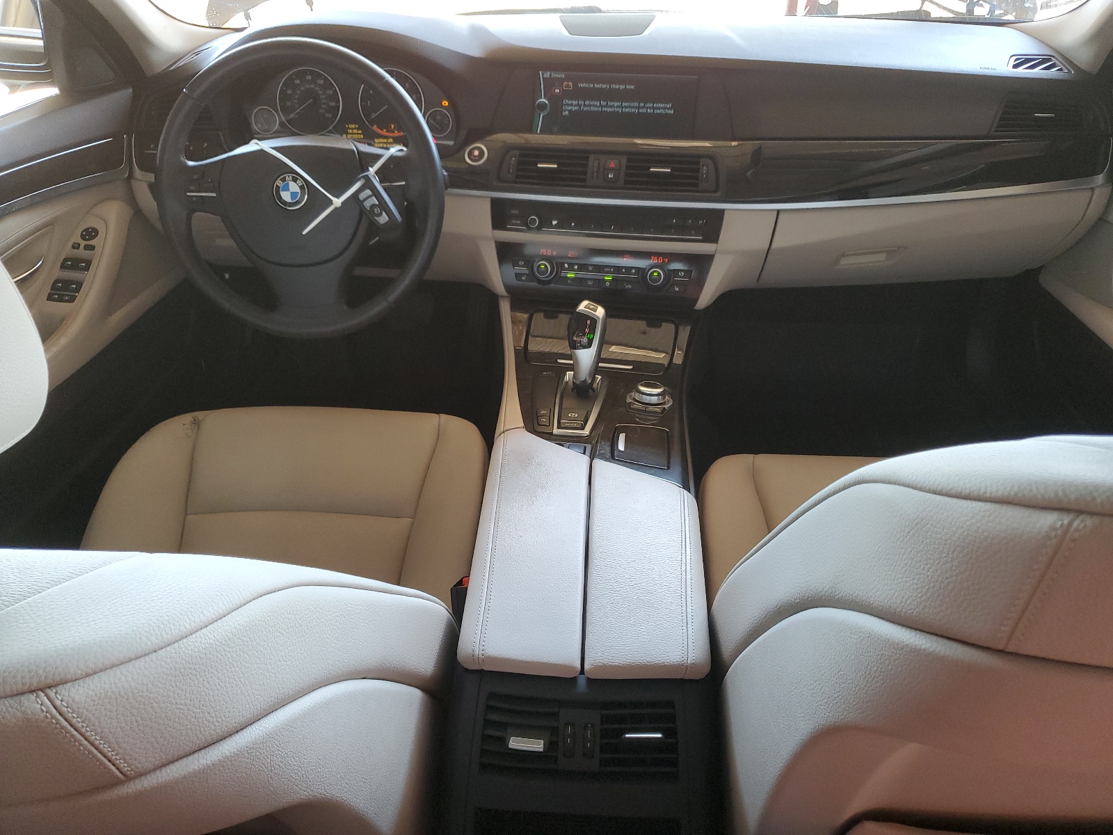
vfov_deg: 53.1
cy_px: 418
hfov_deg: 67.3
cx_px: 556
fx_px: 836
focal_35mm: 26
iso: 102
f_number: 1.5
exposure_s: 1/60.2
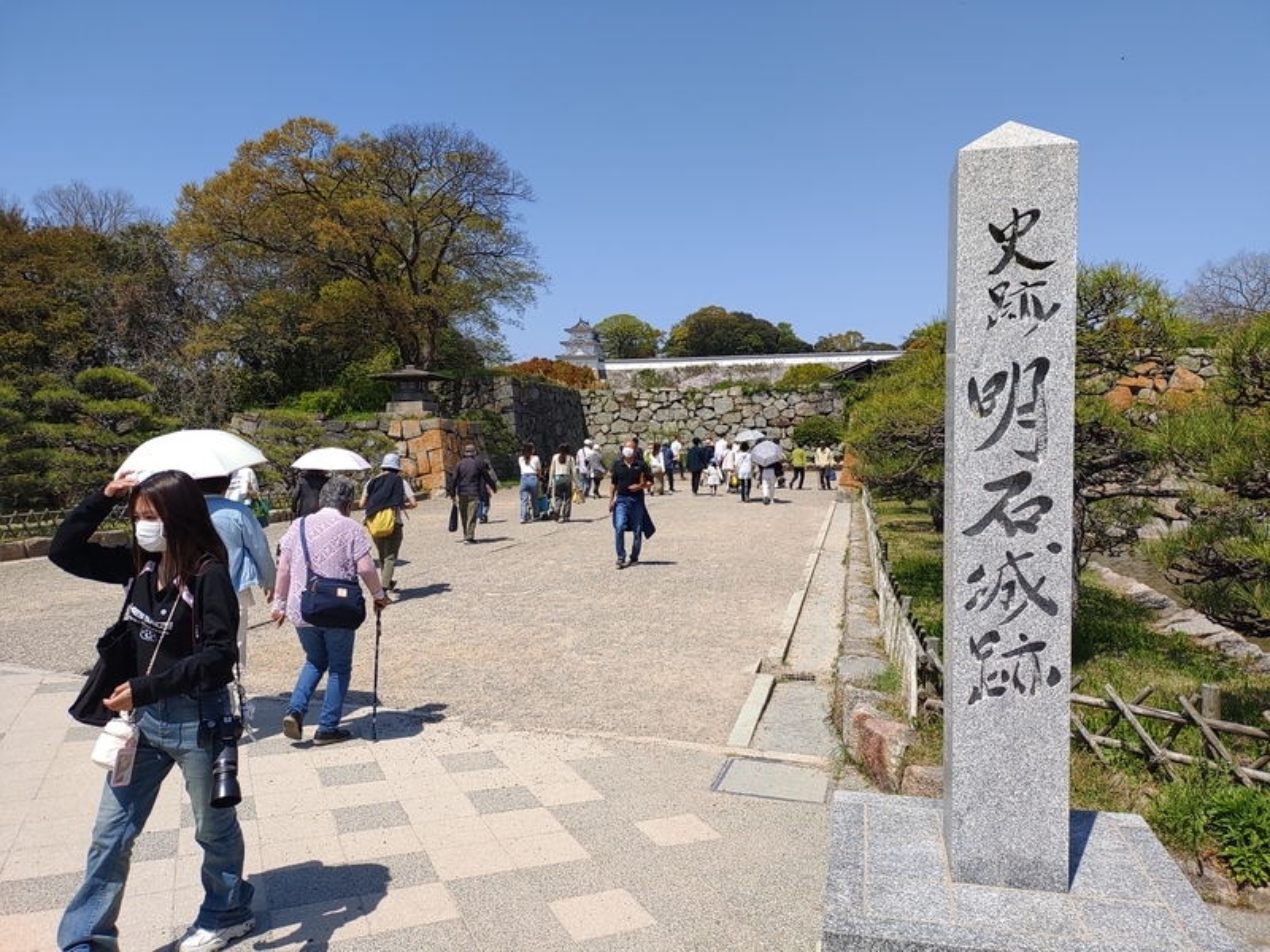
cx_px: 635
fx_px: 991
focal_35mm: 27
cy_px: 476
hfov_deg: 65.3
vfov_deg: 51.4
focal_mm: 4.71
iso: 100
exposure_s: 1/2805
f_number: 1.79
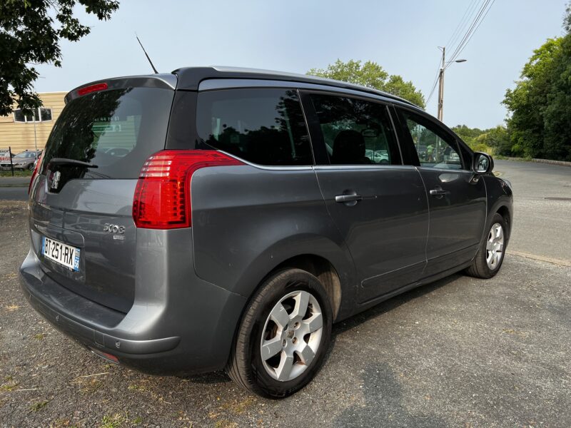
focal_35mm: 26
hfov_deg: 67.3
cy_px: 214
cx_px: 286
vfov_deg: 53.1
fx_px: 429
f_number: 1.5
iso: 50
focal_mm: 5.7
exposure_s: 1/1000
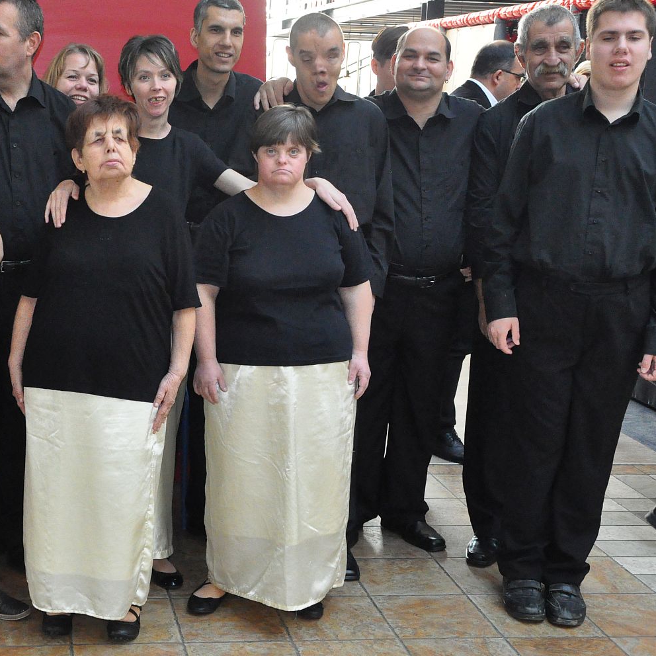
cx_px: 163
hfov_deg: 29.2
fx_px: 1239
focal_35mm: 58
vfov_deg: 29.7
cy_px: 311
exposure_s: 1/200
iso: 3200
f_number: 6.3
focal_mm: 25
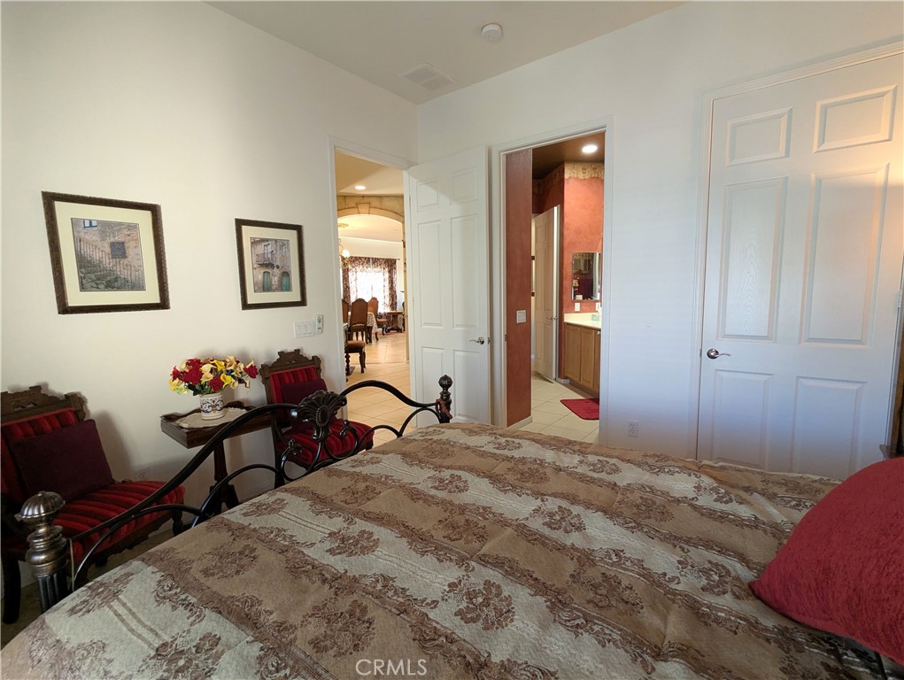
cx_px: 452
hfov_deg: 94.4
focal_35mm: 16
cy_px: 340
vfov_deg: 78.2
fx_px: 418
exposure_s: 1/24
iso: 142
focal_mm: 2.35
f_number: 2.2
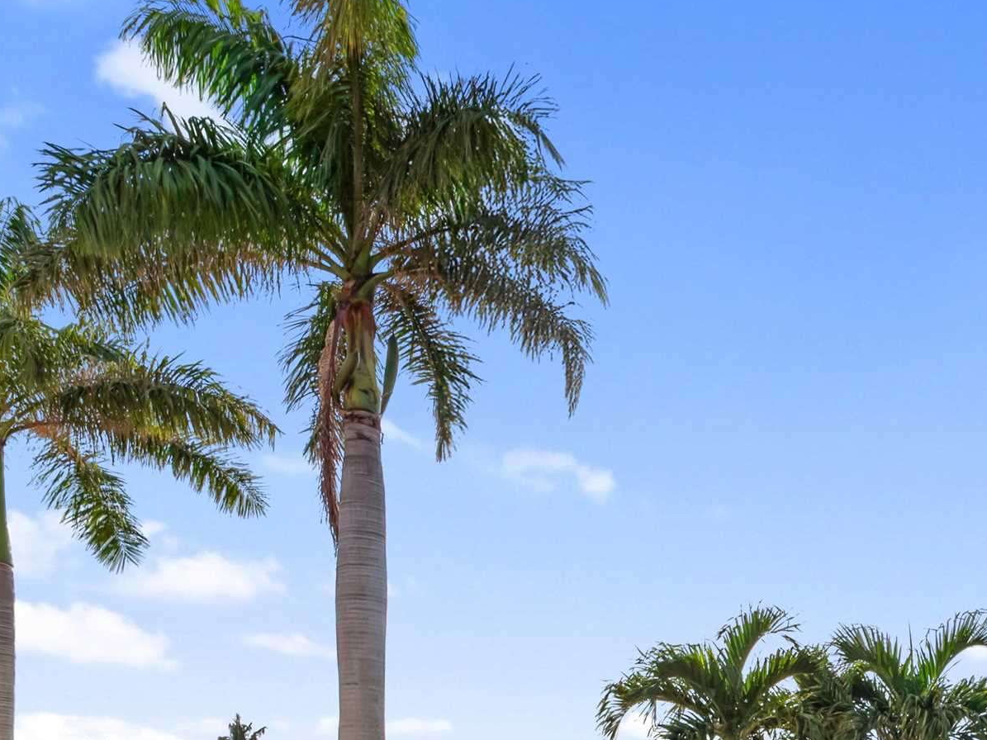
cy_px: 901
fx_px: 1026
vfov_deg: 32.4
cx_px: 877
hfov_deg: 46.6
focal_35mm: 36
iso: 200
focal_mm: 7
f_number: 7.1
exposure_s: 1/400
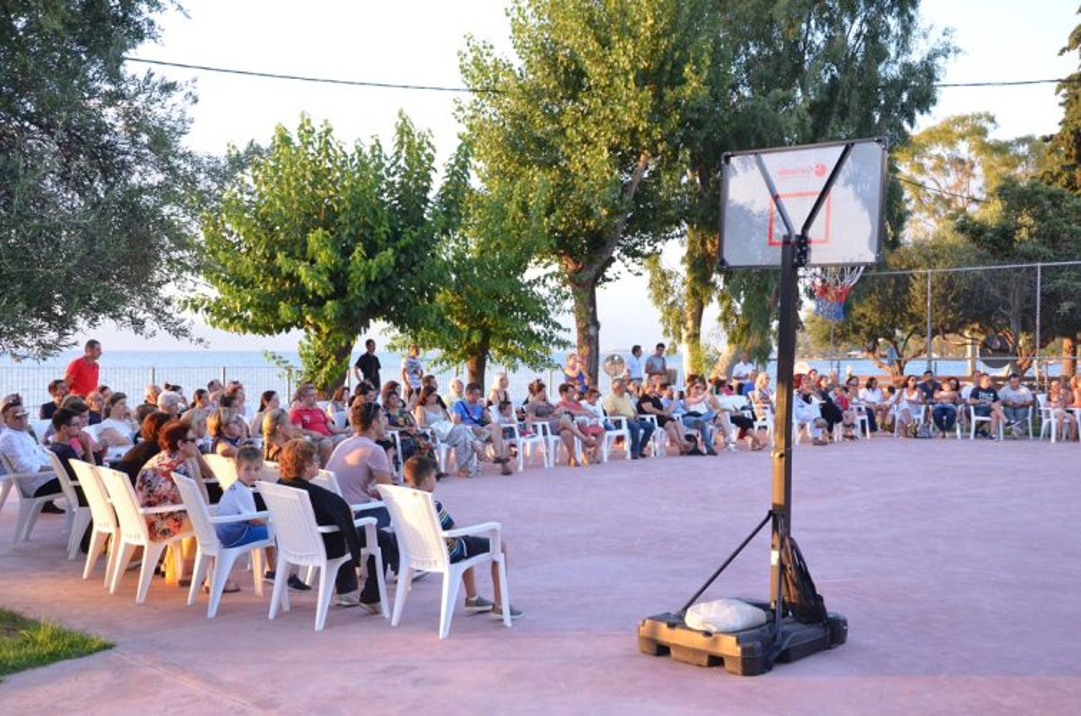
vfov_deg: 34.1
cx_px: 540
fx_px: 1169
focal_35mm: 39
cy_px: 358
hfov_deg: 49.6
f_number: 5.6
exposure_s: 1/125
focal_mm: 26
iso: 800
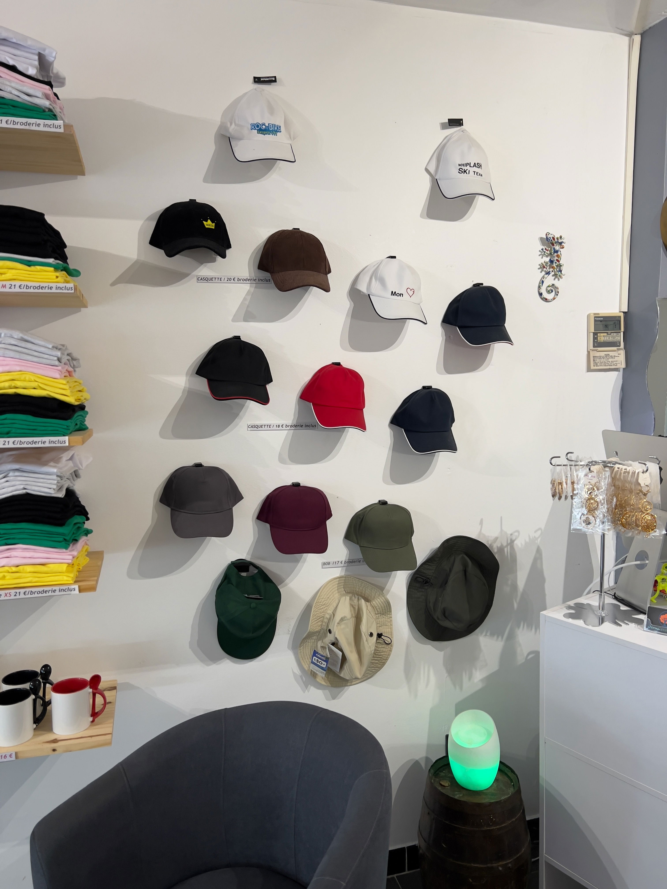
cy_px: 444
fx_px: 668
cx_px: 334
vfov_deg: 67.3
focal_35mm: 26
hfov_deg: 53.1
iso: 80
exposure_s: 1/50
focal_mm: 5.7
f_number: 1.5
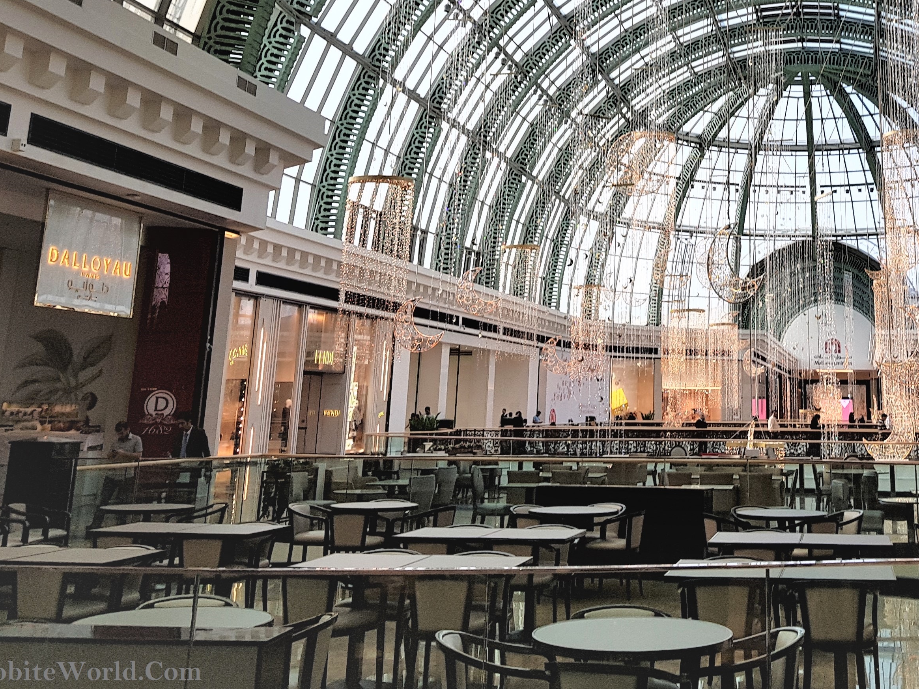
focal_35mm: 45
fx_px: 1195
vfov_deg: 31.1
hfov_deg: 40.8
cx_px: 691
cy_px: 106
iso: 40
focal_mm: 4.2
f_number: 1.7
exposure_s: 1/191
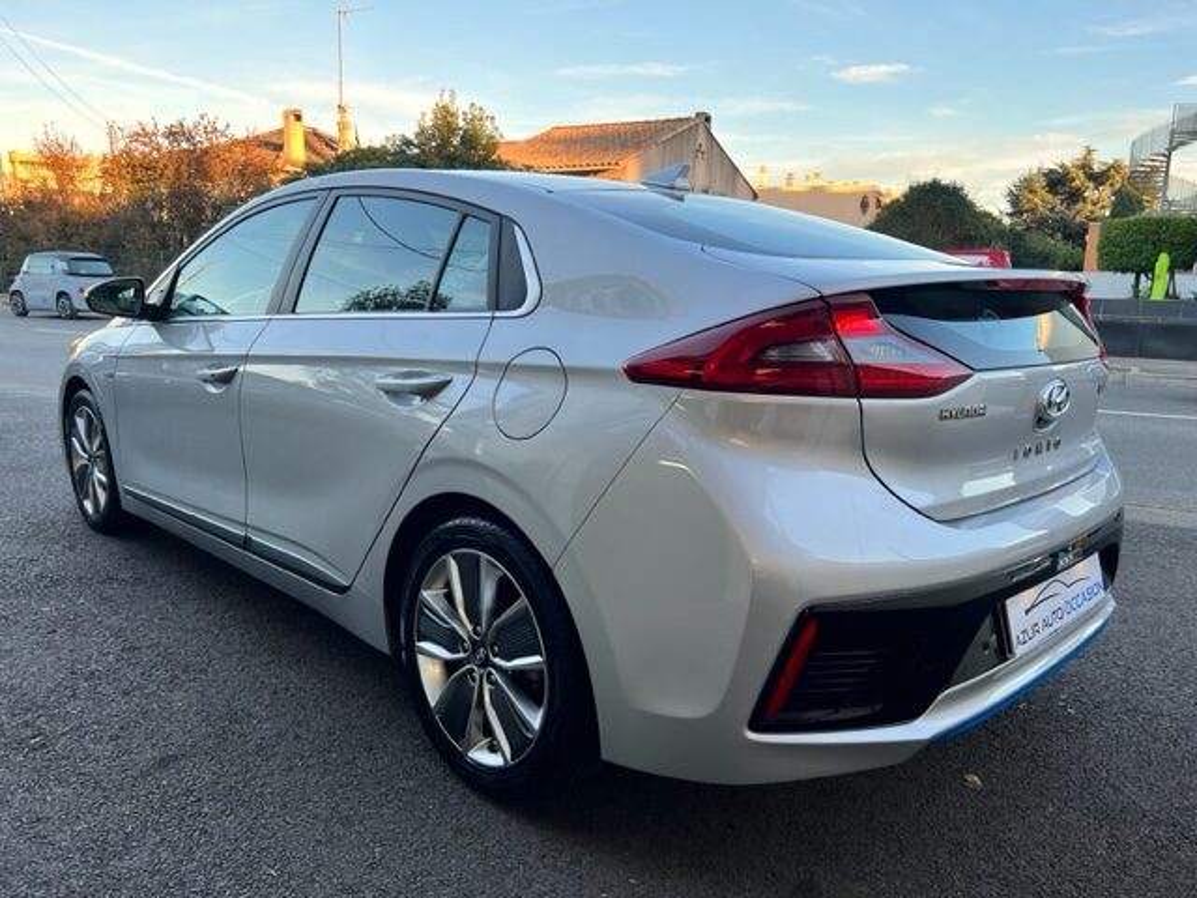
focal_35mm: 26
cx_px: 598
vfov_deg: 53.1
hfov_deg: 67.3
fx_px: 899
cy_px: 449
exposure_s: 1/267
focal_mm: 5.7
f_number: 1.5
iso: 40
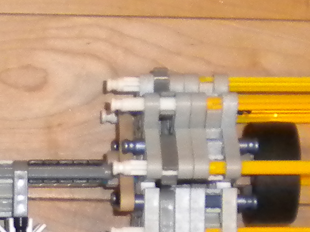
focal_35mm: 193
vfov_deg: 7.5
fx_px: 1728
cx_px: -105
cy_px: 363
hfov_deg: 10.0
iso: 400
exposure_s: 1/30
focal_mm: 6.3
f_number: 3.1
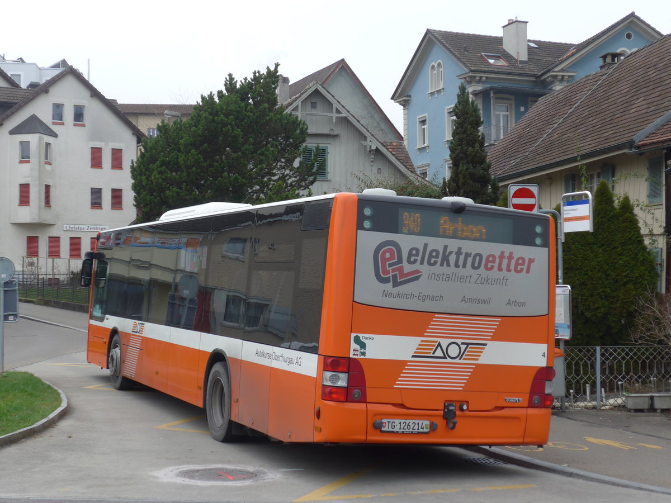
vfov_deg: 24.8
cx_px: 336
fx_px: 1144
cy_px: 252
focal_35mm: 59
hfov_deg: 32.7
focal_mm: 12
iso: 80
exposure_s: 1/125
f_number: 3.5
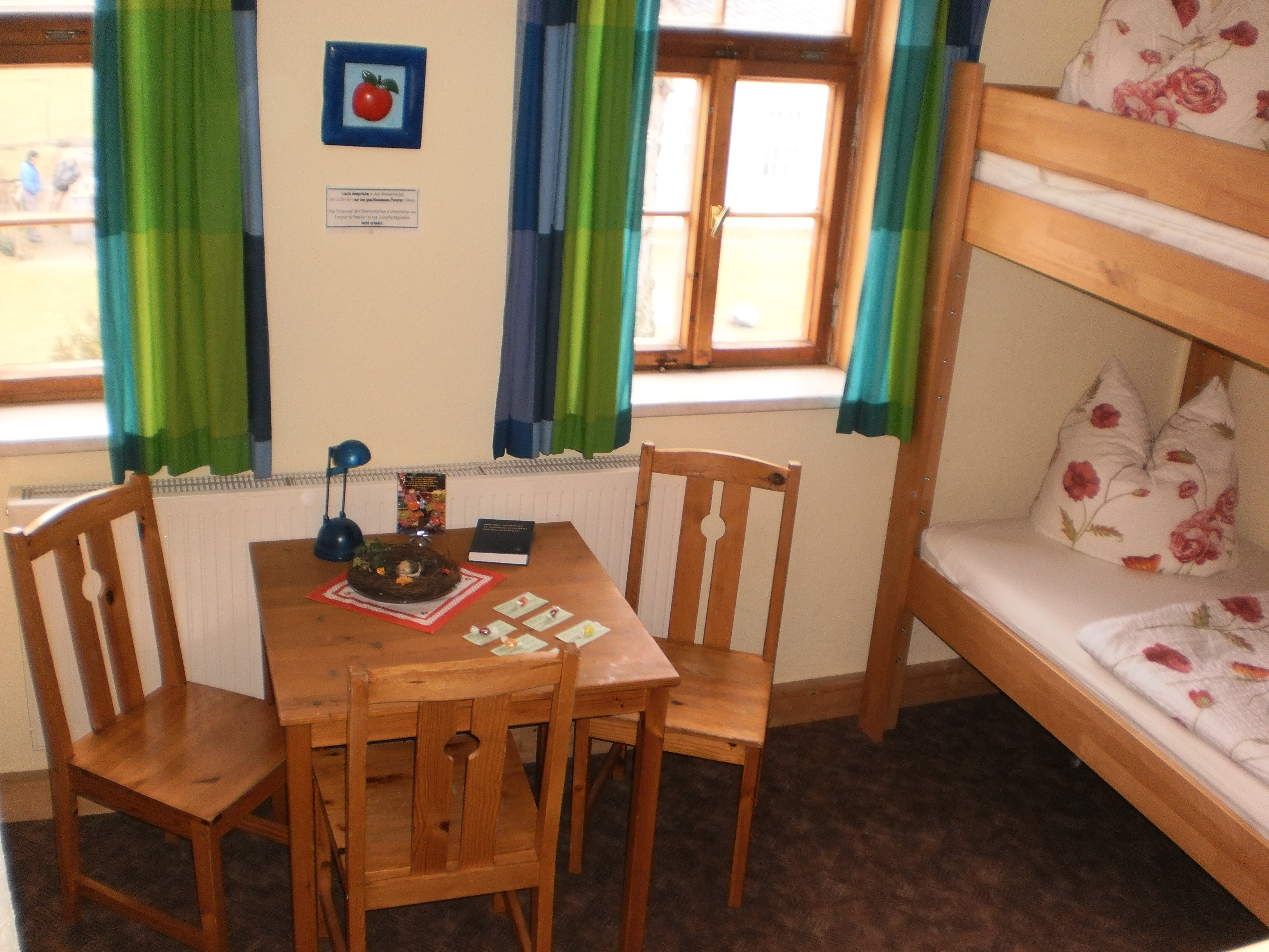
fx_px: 1320
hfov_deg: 51.4
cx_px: 634
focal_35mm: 36
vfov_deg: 39.7
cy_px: 476
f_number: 3.1
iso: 125
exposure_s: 1/30
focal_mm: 6.3
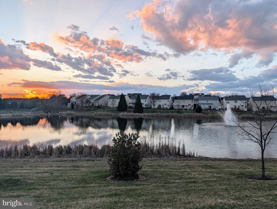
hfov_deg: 71.5
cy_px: 104
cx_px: 138
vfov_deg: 56.9
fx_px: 192
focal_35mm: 24
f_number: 1.68
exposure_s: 1/288
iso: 22
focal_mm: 6.9
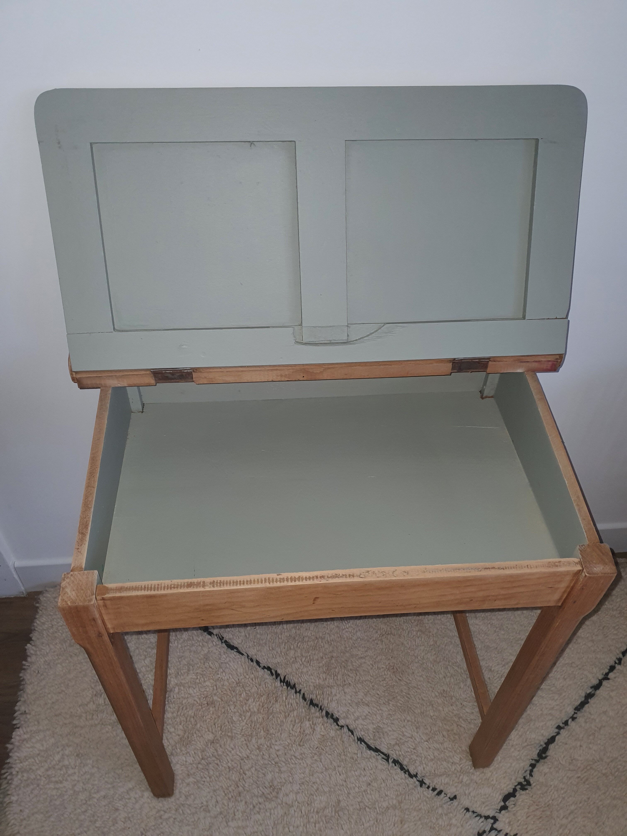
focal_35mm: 26
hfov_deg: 53.1
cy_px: 418
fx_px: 628
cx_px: 314
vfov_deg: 67.3
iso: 80
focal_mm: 4.3
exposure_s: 1/50
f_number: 1.5
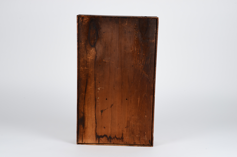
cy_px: 78
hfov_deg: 32.0
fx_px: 414
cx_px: 118
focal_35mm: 63
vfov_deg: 21.5
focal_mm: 42
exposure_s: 1/125
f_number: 14
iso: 100
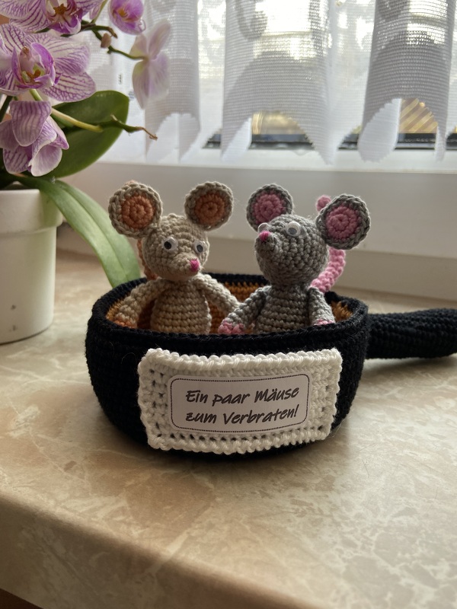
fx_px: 458
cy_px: 304
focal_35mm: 26
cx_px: 228
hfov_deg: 53.1
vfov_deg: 67.3
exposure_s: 1/122
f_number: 1.8
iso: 64
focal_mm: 4.25
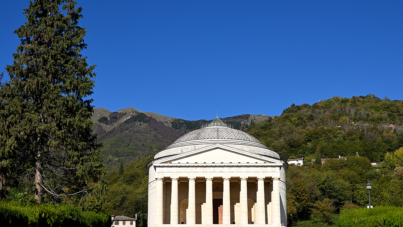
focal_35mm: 59
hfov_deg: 35.2
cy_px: 138
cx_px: 218
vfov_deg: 20.2
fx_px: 634
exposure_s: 1/500
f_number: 8
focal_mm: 27.5
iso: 100
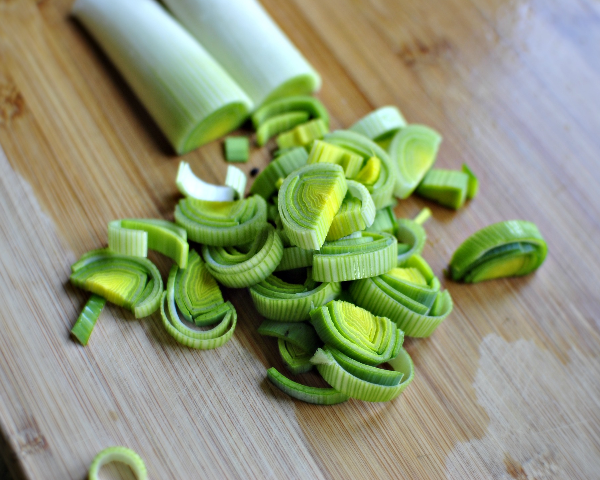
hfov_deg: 31.7
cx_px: 318
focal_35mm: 60
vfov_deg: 25.6
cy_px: 240
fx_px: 1058
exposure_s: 1/80
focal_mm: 35
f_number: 2.5
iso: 250
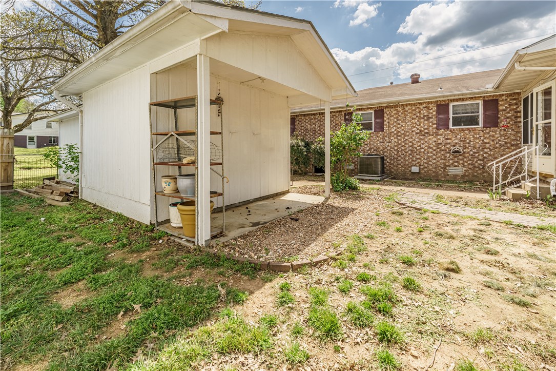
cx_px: 278
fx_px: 216
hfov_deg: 104.3
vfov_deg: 81.2
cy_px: 186
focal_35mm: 14
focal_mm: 14
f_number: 7.1
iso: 200
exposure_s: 1/3200
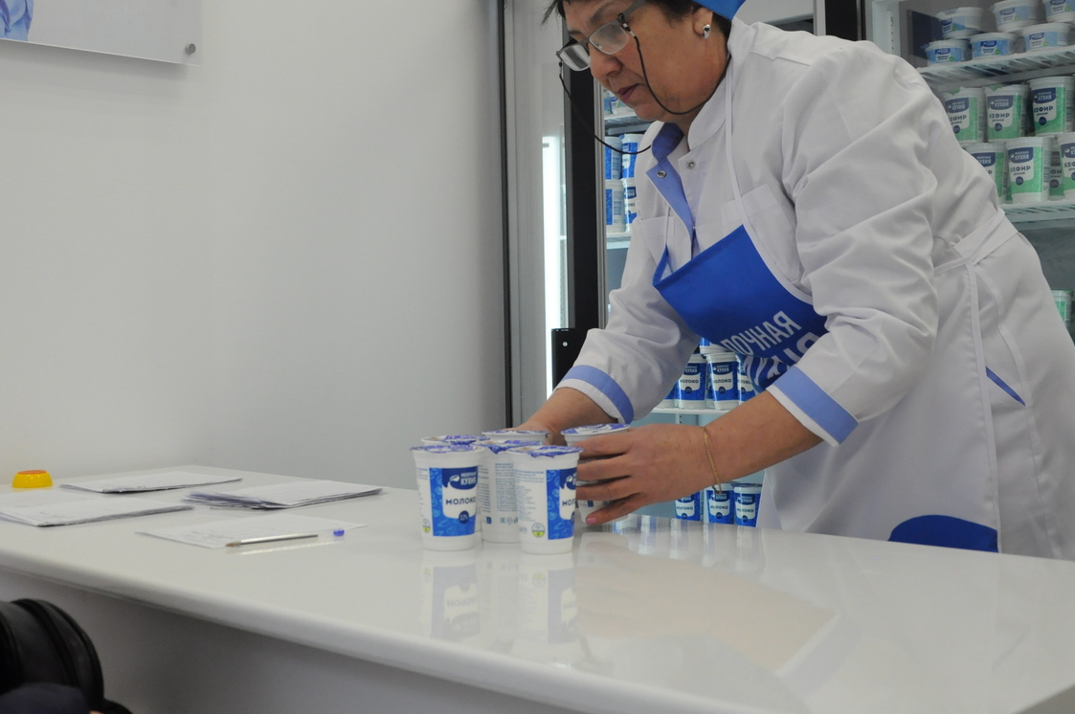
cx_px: 400
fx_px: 1402
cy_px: 291
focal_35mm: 47
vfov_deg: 28.5
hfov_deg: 41.6
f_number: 4.5
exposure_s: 1/500
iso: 1000
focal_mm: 22
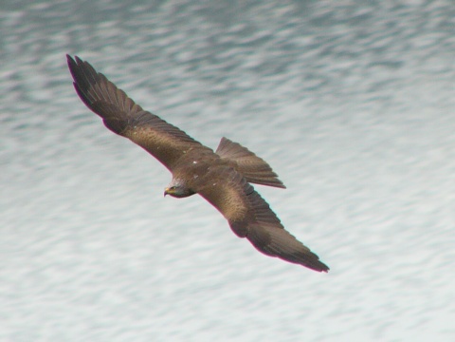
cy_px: 171
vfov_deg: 3.4
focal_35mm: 432
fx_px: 5678
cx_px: 228
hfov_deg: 4.6
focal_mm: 72
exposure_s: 1/250
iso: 100
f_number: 5.2
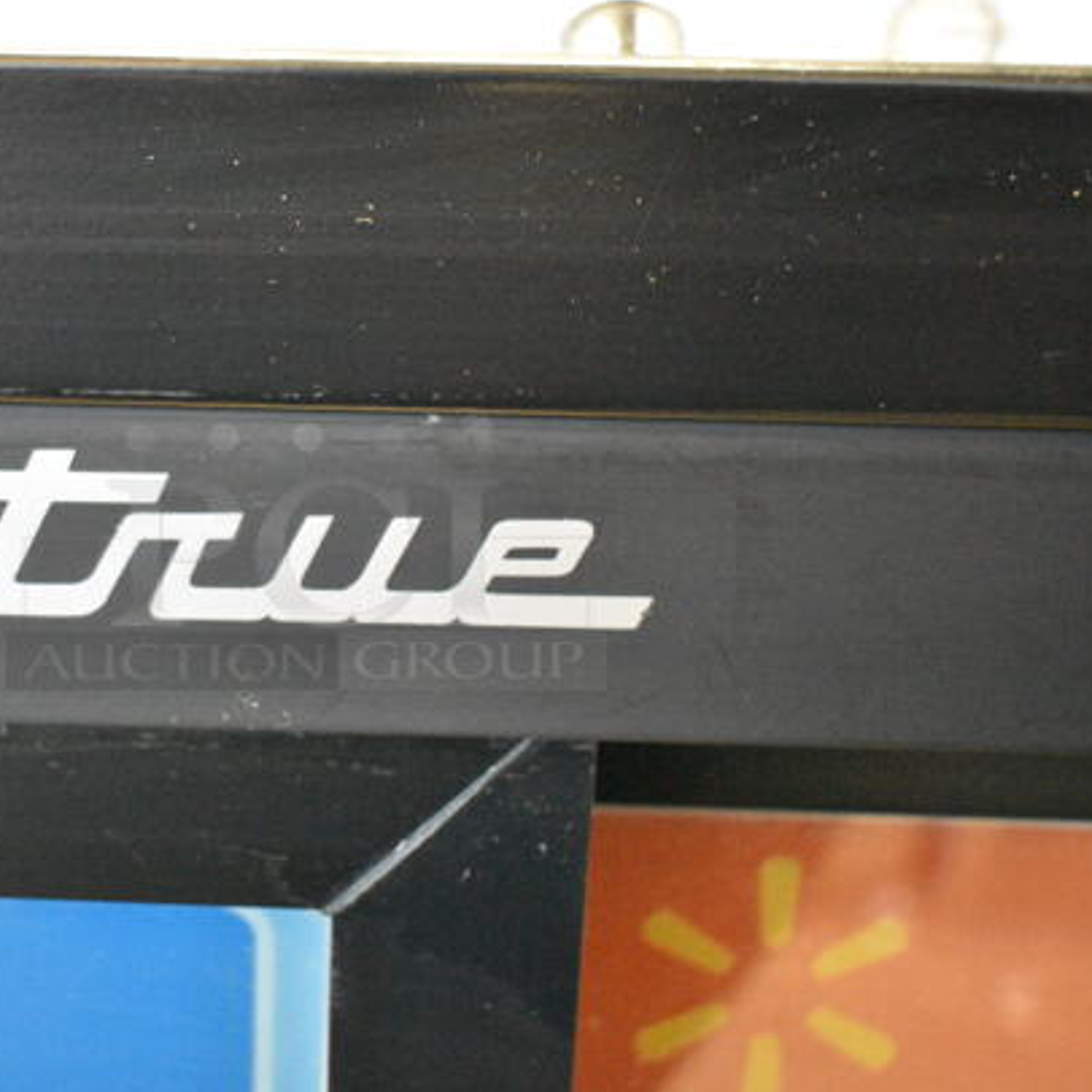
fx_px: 2129
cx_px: 307
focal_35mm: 60
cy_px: 547
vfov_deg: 28.8
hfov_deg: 28.5
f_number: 4.2
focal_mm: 31
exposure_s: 1/50
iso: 10000
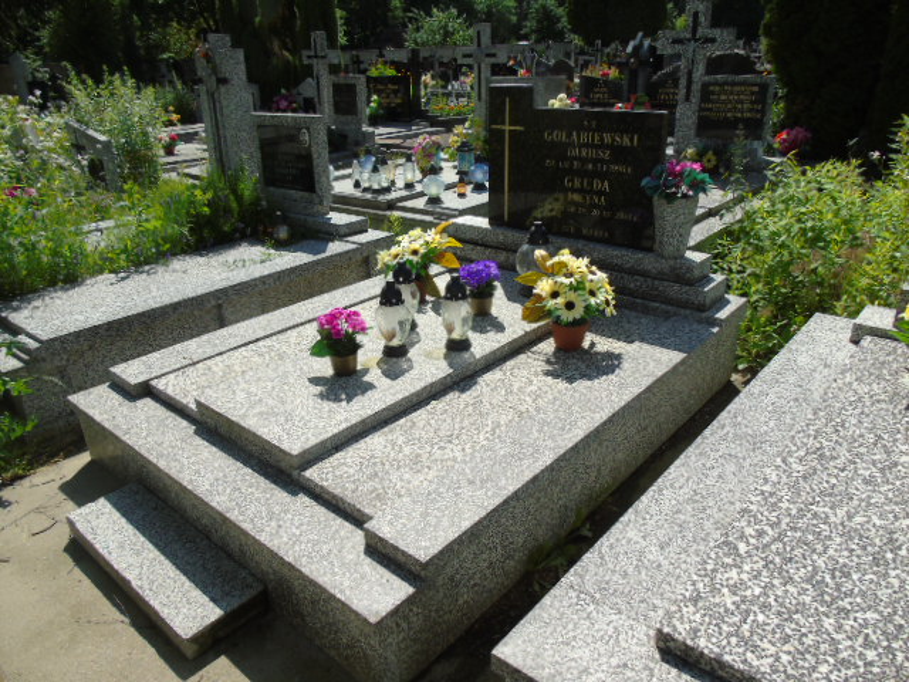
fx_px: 656
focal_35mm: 25
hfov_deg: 69.4
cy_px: 341
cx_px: 454
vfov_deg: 54.9
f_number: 3.4
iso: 80
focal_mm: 4.4
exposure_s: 1/1000
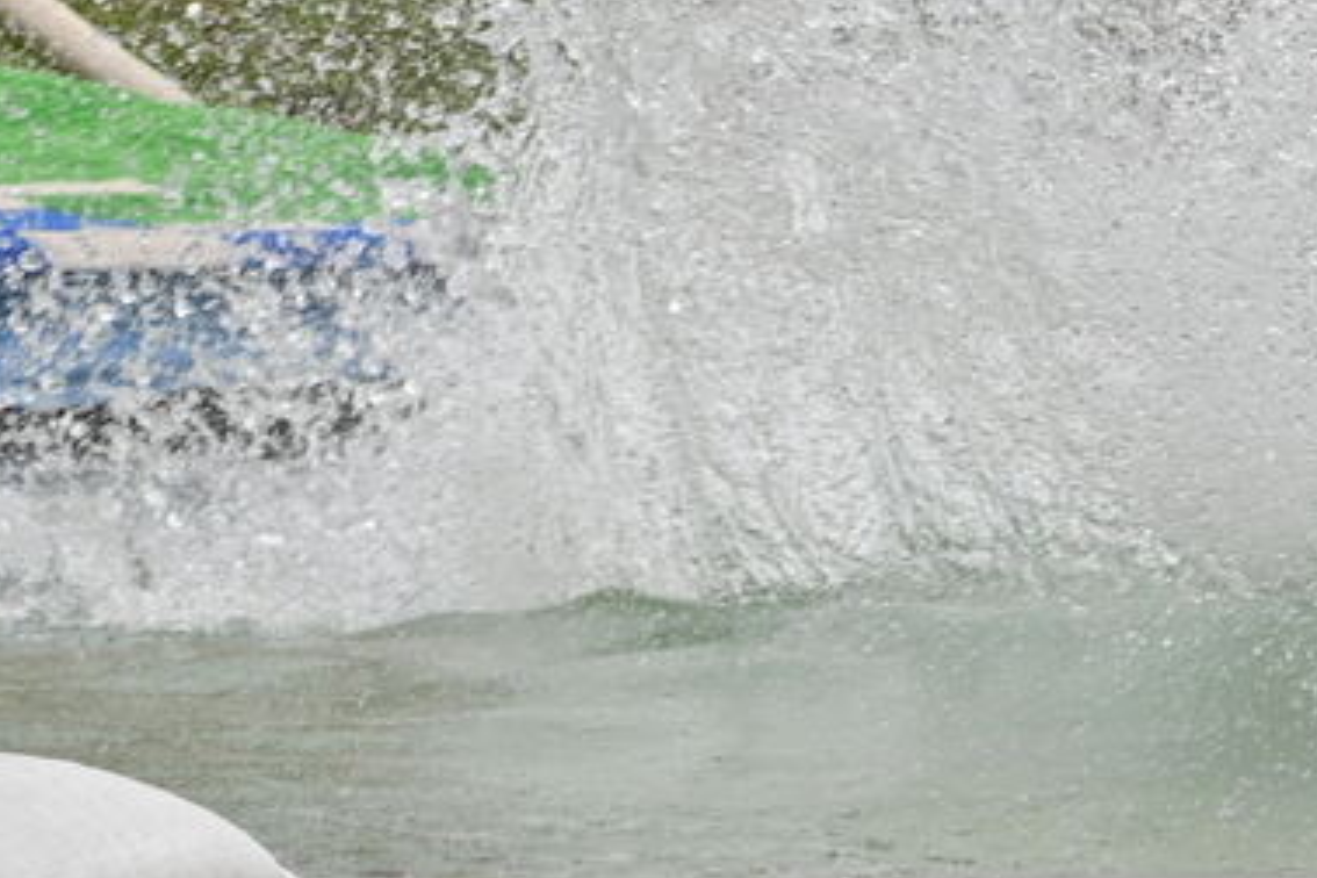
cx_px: 1613
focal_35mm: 635
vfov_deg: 2.2
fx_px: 23229
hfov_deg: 3.2
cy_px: 23
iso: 500
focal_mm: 200
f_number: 13
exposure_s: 1/500
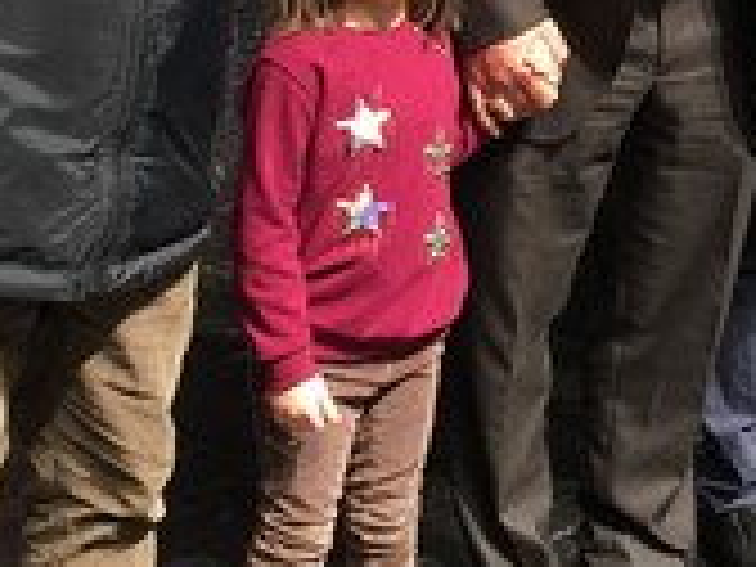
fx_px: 2533
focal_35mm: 116
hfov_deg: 16.7
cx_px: 706
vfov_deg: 12.7
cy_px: 144
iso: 125
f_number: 2.2
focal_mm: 4.15
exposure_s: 1/10
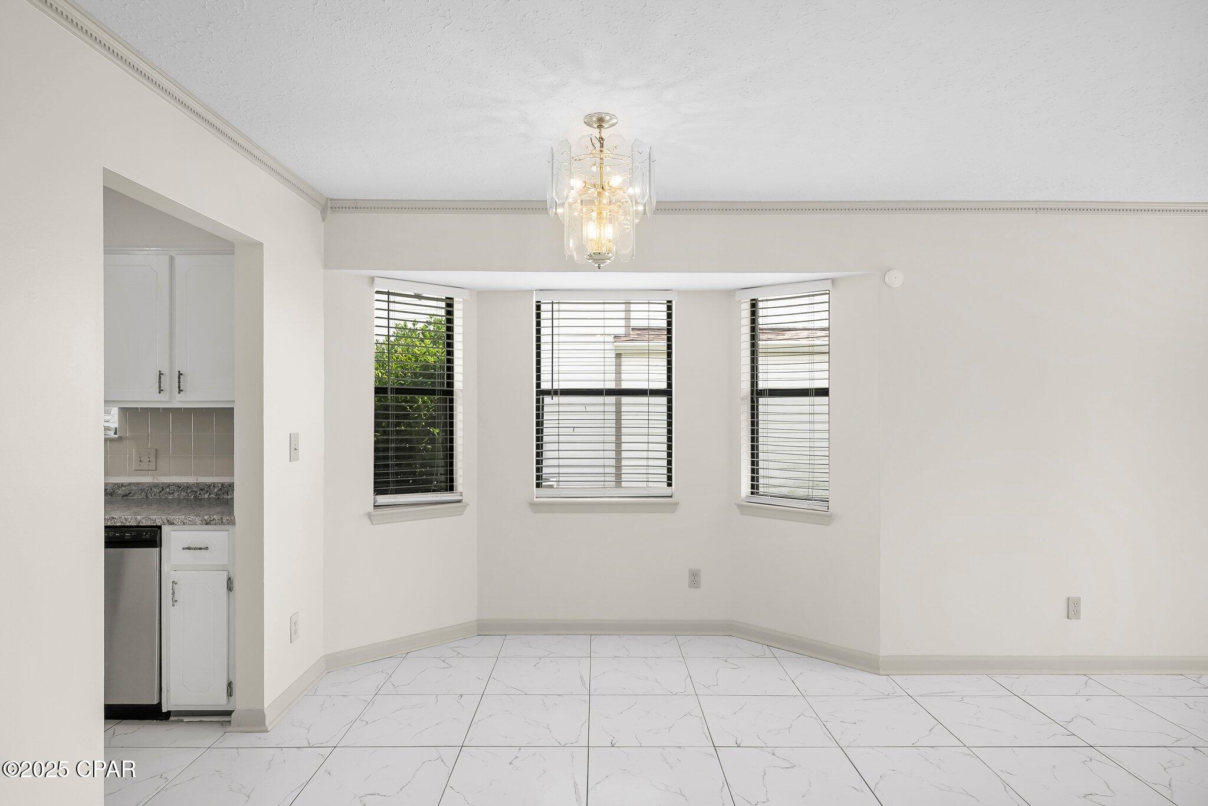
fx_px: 671
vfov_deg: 62.0
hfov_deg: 84.0
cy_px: 403
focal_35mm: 20
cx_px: 604
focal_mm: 20
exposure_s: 1/30
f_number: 8
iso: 400
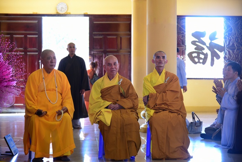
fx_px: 572
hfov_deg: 23.9
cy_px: 81
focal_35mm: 85
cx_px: 121
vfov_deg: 16.1
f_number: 4
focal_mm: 85
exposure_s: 1/80
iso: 1000
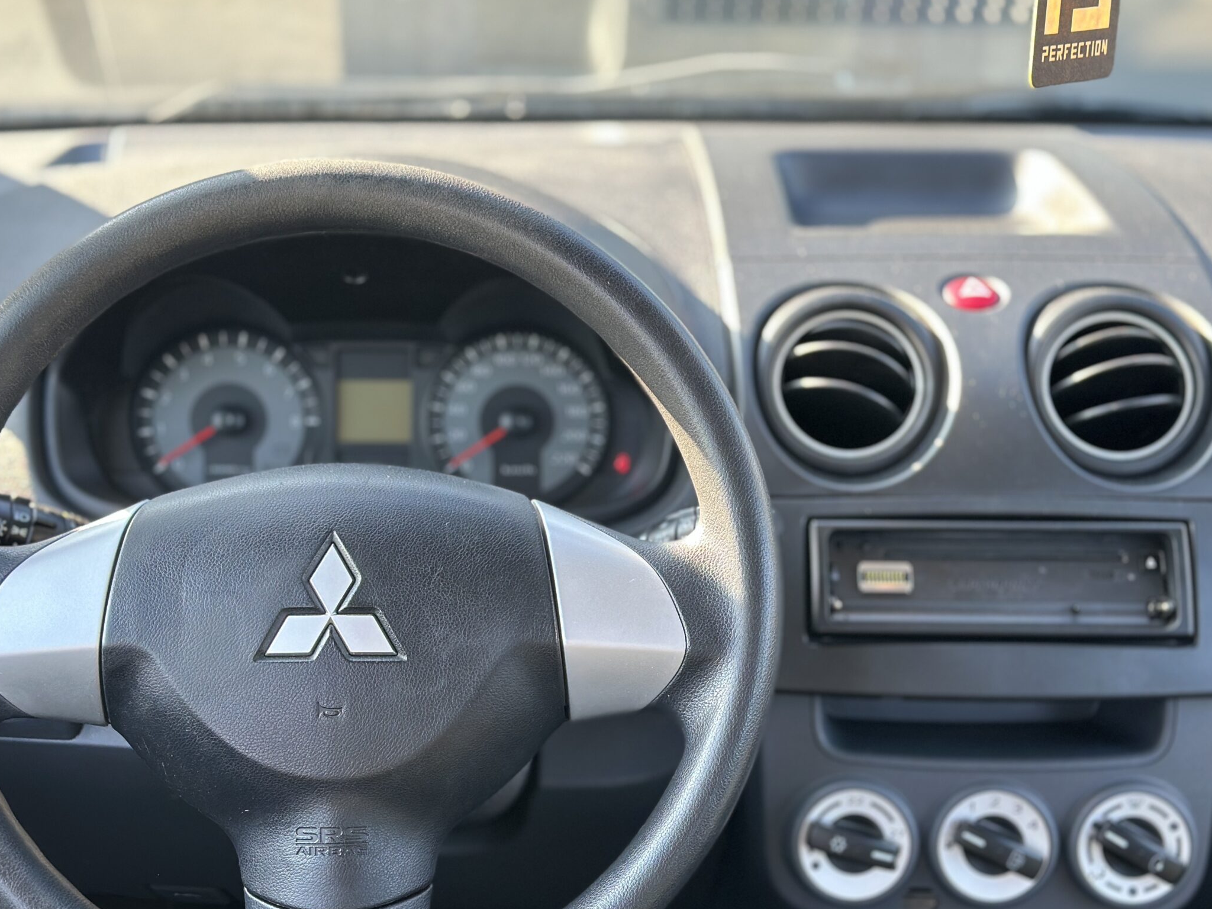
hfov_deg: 32.2
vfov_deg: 24.4
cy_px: 523
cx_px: 591
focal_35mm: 60
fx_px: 2101
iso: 125
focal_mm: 6.86
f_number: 1.78
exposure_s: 1/143
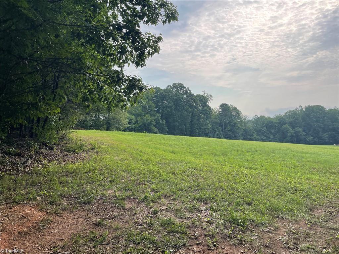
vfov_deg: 54.9
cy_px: 127
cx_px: 170
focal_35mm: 25
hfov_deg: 69.4
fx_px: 245
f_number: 1.6
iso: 32
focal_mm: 5.1
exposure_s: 1/2049
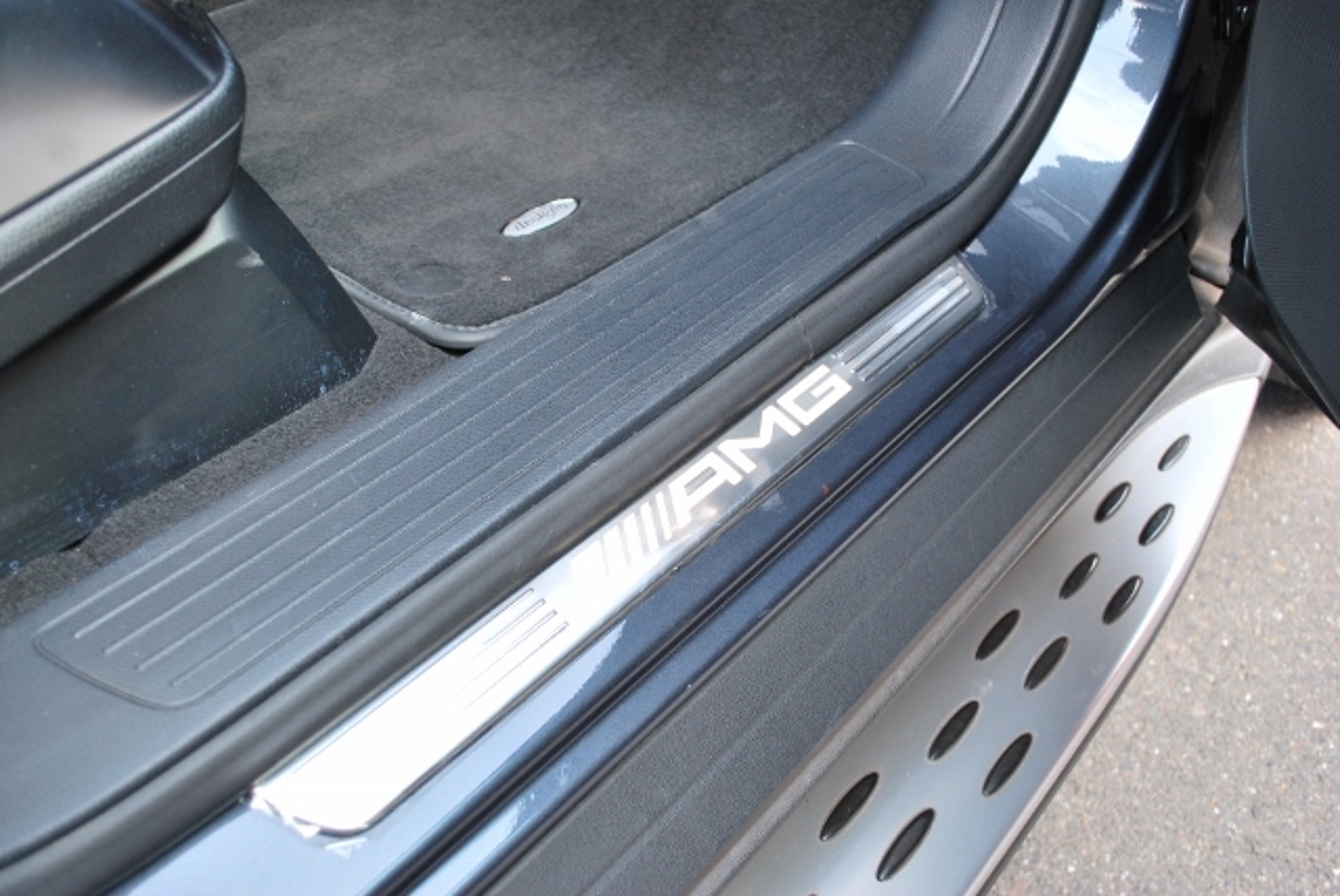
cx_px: 670
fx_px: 1229
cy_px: 448
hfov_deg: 57.2
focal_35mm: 33
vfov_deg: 40.0
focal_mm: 22
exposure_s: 1/80
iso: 200
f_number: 4.5
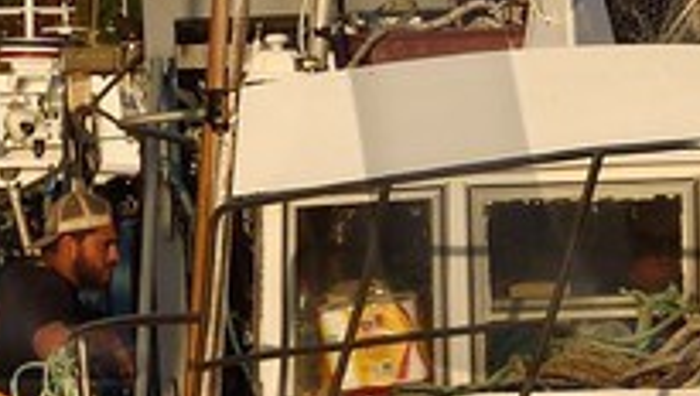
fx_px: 16673
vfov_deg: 1.4
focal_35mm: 897
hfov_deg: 2.4
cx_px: -246
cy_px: -174
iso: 200
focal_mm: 110
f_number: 13
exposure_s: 1/250
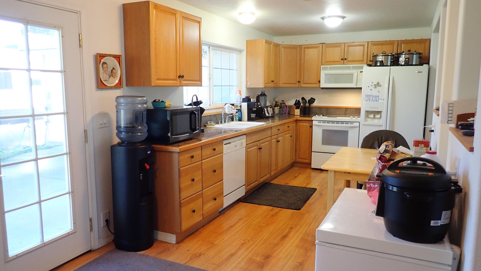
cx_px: 236
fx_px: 357
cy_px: 137
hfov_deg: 67.9
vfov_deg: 41.5
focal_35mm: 28
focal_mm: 4.5
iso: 200
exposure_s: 1/40
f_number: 2
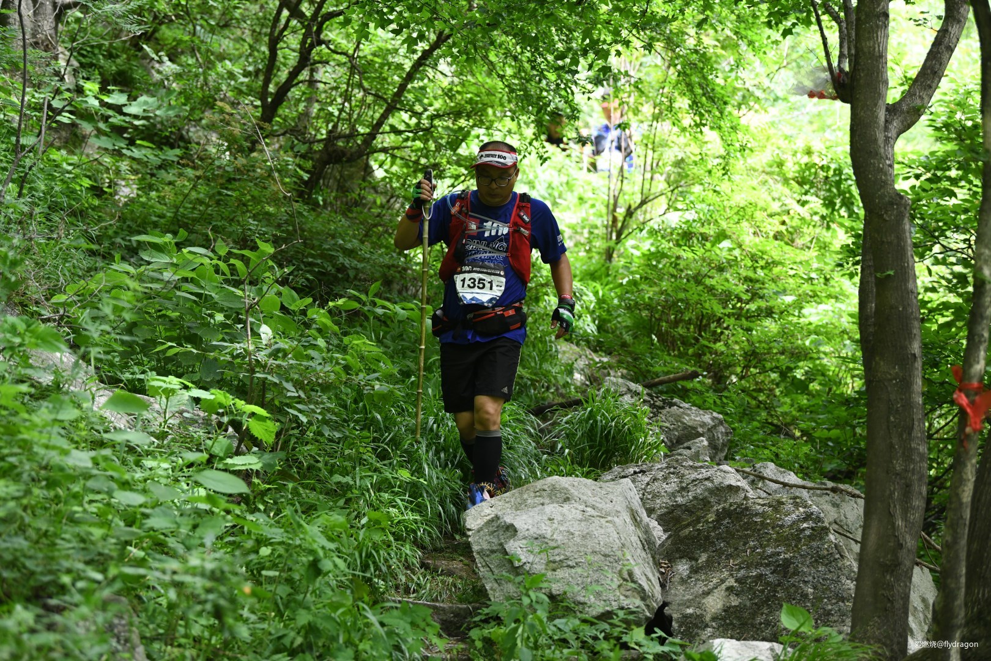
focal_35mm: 102
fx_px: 2808
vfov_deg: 13.4
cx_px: 496
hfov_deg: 20.0
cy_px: 330
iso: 1600
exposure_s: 1/800
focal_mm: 102
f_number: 3.5
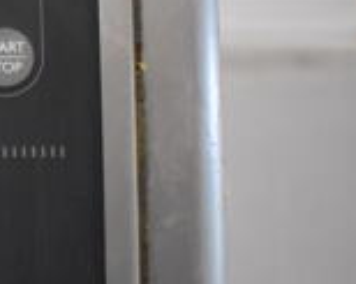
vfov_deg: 12.5
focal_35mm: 123
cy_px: 90
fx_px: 1295
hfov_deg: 13.7
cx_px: -317
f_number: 3.8
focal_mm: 22
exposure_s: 1/125
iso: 3200
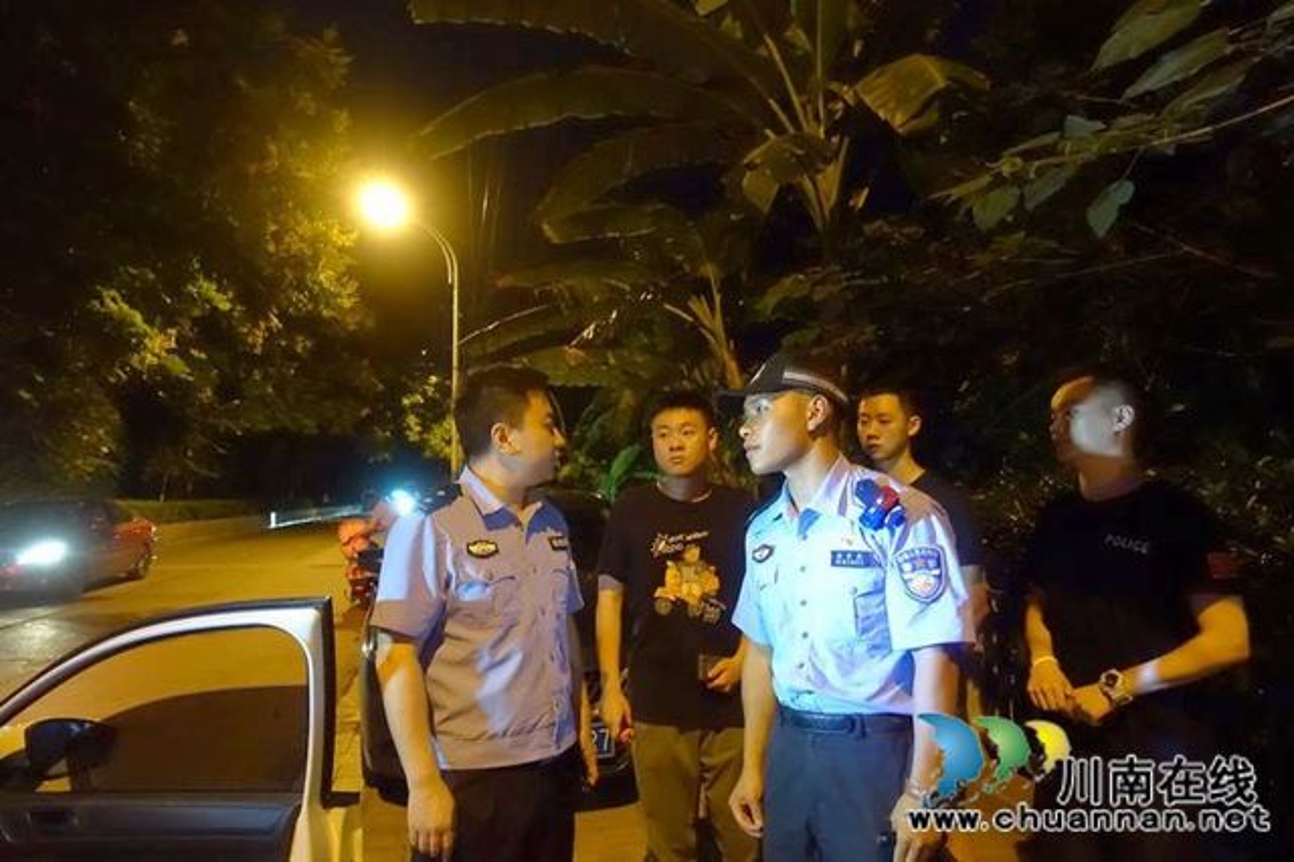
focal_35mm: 24
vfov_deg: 53.1
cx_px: 647
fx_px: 862
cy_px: 431
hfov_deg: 73.8
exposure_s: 1/50
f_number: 1.8
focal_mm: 8.8
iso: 3200
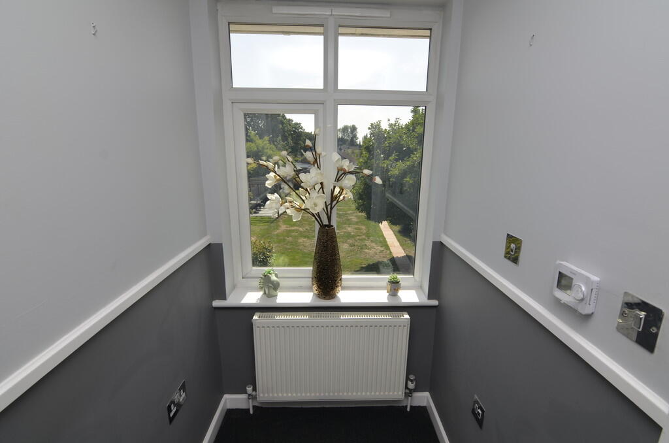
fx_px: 306
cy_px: 222
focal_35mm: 16
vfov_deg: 71.8
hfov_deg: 95.1
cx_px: 334
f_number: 7.1
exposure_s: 1/200
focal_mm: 11
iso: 100
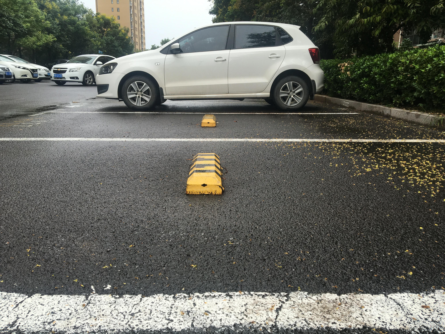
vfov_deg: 48.2
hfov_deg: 61.7
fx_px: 373
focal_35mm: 29
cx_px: 222
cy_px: 167
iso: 25
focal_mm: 4.15
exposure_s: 1/212
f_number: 2.2
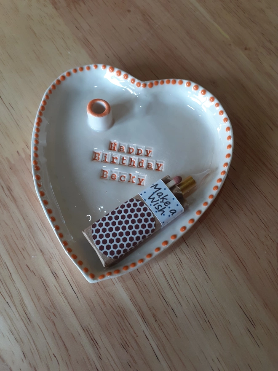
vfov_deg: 65.3
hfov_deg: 51.4
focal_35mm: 27
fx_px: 289
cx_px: 139
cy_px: 186
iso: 80
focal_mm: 3.6
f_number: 1.9
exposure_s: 1/100
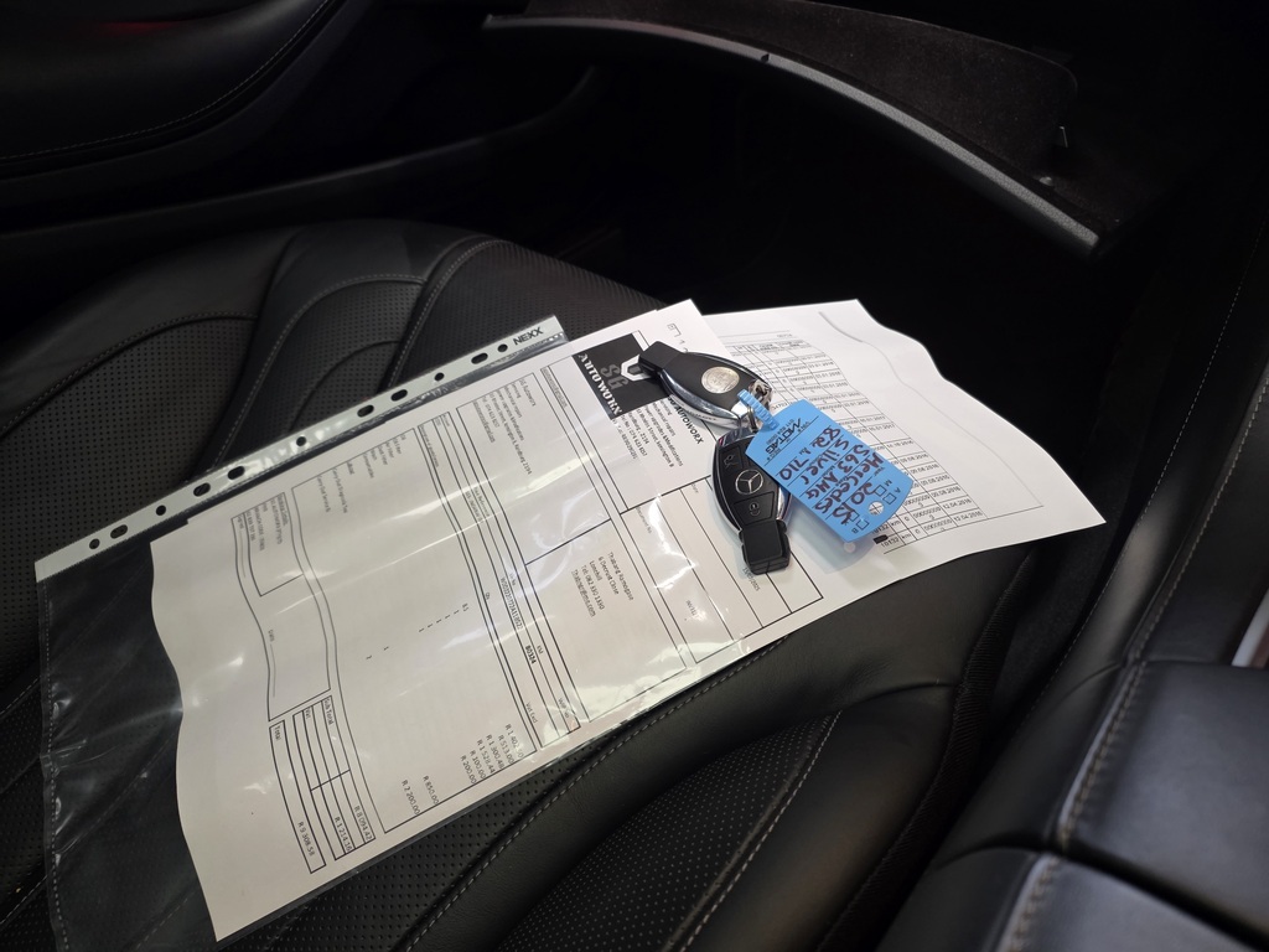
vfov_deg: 58.9
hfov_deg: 73.9
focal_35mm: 23
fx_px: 843
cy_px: 476
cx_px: 634
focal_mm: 6.25
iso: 400
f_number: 1.7
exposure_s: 1/63
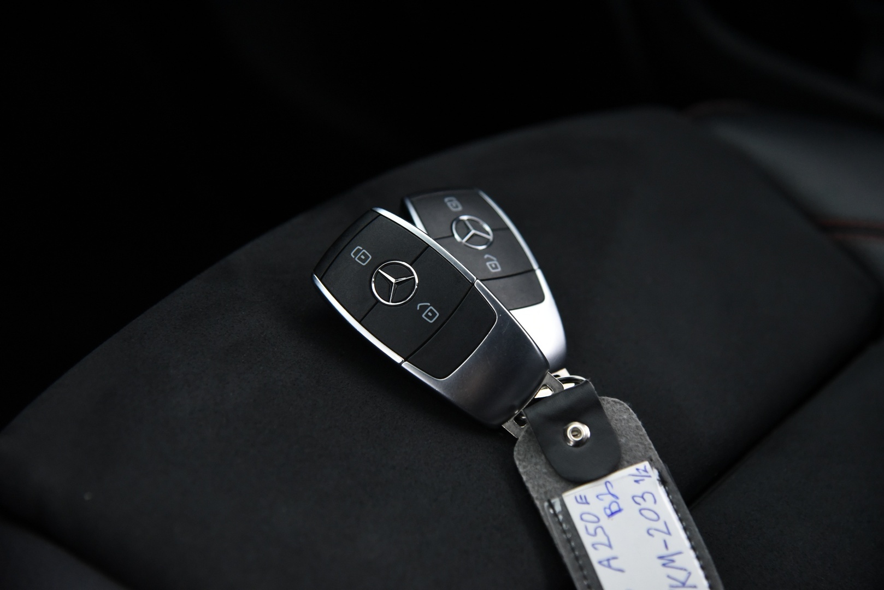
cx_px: 442
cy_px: 295
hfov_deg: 30.9
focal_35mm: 65
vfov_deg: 20.9
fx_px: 1597
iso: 4000
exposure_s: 1/20
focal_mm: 65
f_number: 4
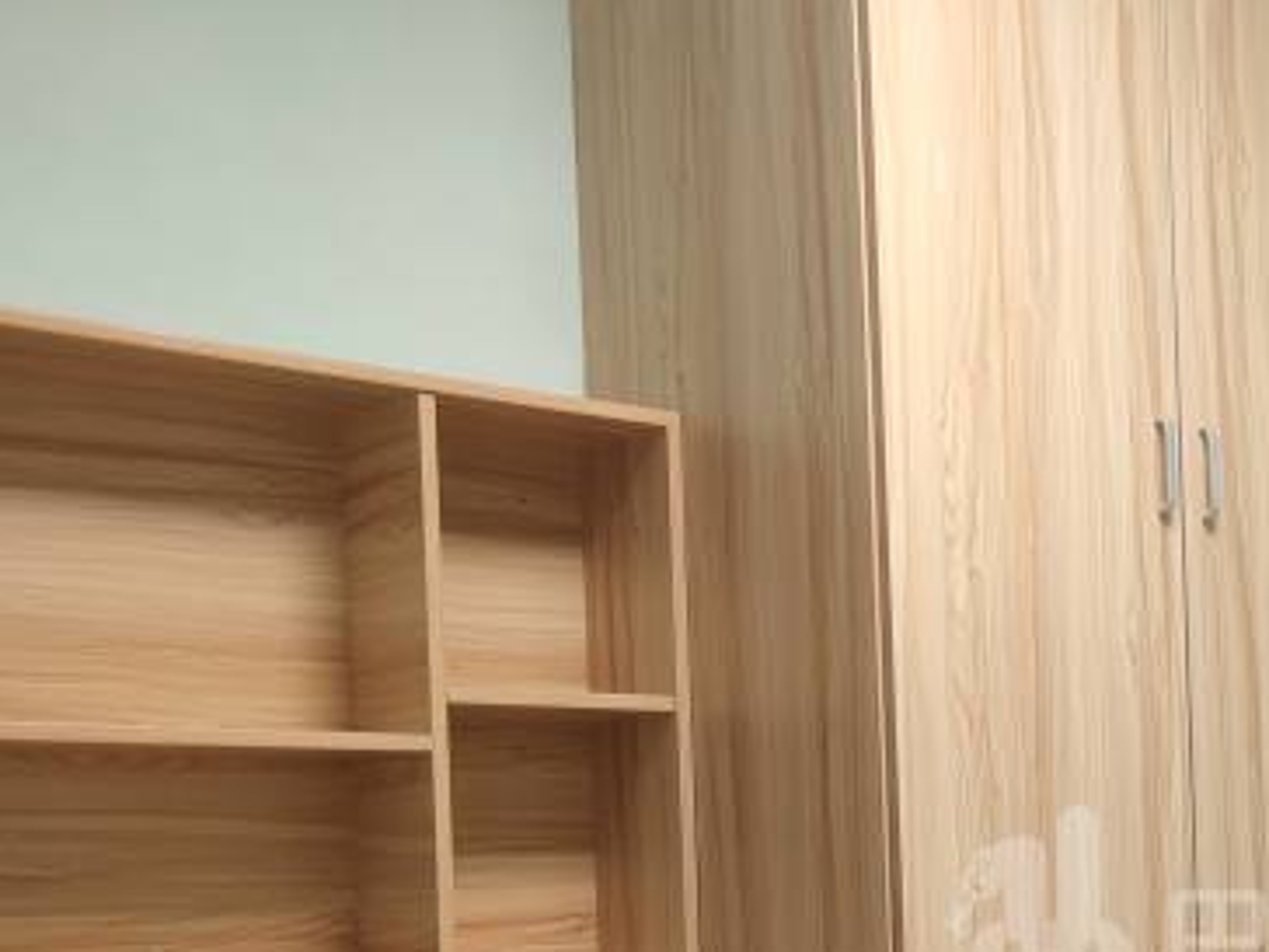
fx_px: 2420
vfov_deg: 21.6
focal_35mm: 66
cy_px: 903
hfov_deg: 27.9
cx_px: 1224
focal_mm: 4.35
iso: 164
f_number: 1.79
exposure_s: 1/50
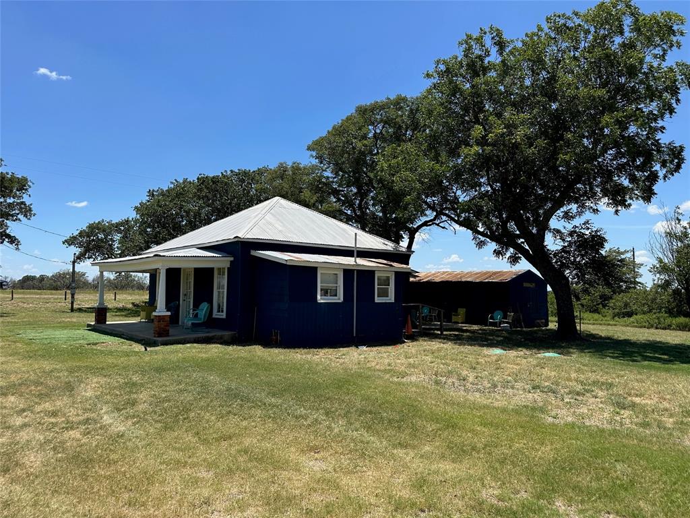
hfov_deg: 71.6
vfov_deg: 56.8
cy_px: 259
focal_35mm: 24
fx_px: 478
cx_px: 345
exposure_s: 1/4184
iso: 80
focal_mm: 6.86
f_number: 1.78
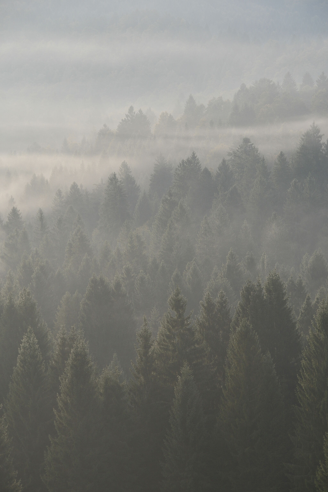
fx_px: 1941
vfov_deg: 14.4
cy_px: 246
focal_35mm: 142
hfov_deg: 9.7
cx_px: 164
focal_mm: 95
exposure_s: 1/180
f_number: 8
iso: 100
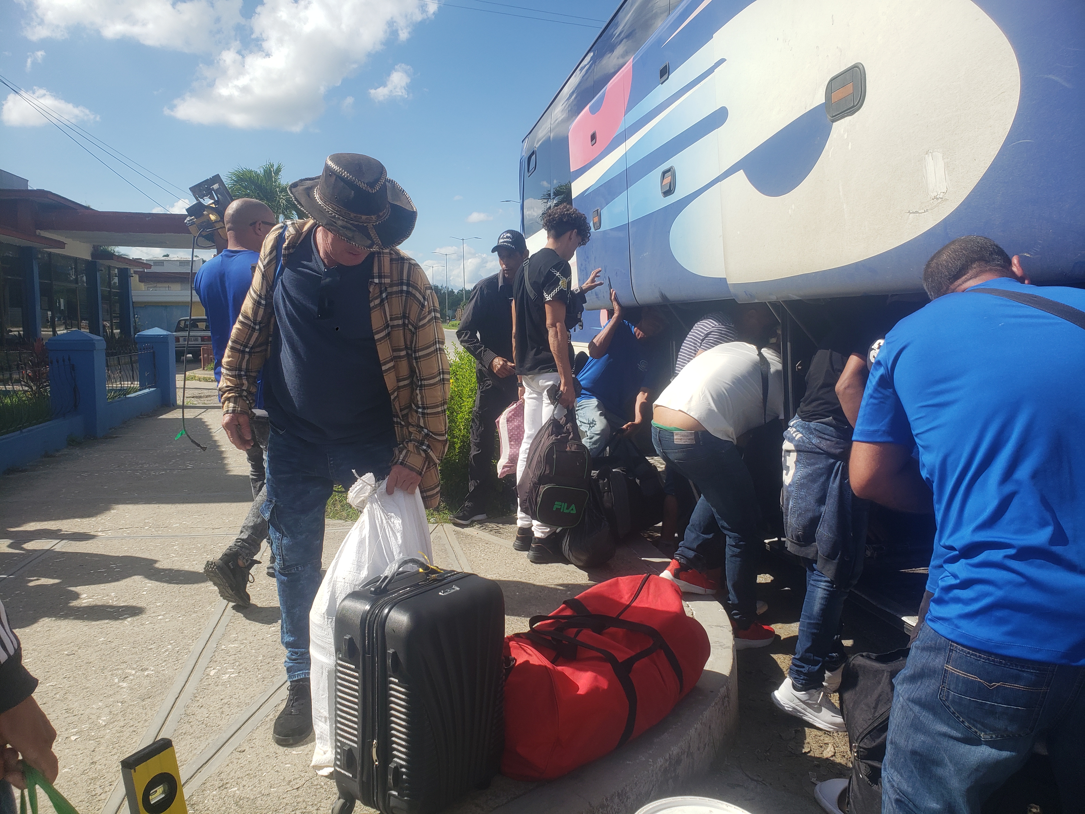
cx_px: 542
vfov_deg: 53.1
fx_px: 815
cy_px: 407
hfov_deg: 67.3
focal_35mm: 26
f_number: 2.4
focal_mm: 4.3
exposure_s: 1/1480
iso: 50
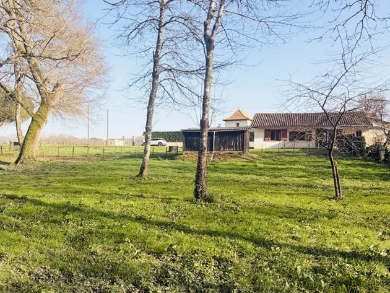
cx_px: 152
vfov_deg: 42.9
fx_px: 372
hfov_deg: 54.9
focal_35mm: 33
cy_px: 167
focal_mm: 5.96
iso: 50
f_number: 1.6
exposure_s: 1/1550
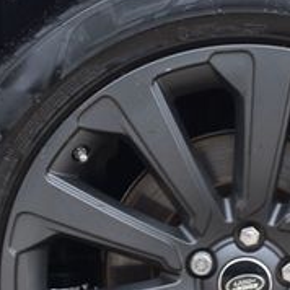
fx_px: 1649
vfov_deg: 10.0
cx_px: 277
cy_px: 274
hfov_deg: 10.0
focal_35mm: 174
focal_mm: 38
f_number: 7.1
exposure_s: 1/25
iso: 400
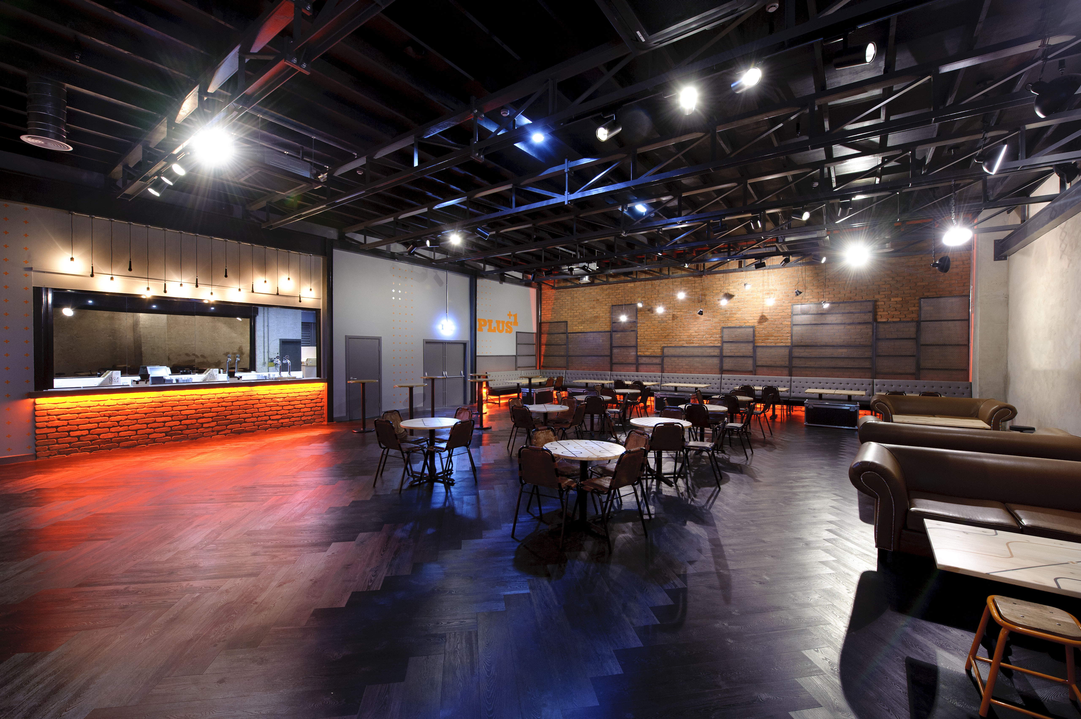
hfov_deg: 100.4
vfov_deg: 77.3
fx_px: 450
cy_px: 360
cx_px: 540
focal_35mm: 15
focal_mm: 15
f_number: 8
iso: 400
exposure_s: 1.6
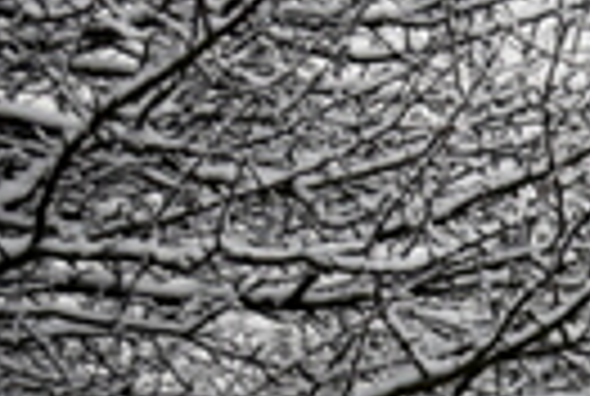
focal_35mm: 320
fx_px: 5257
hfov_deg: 6.1
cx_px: 1495
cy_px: 1008
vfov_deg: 4.2
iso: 400
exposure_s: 1/160
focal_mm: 35
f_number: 8
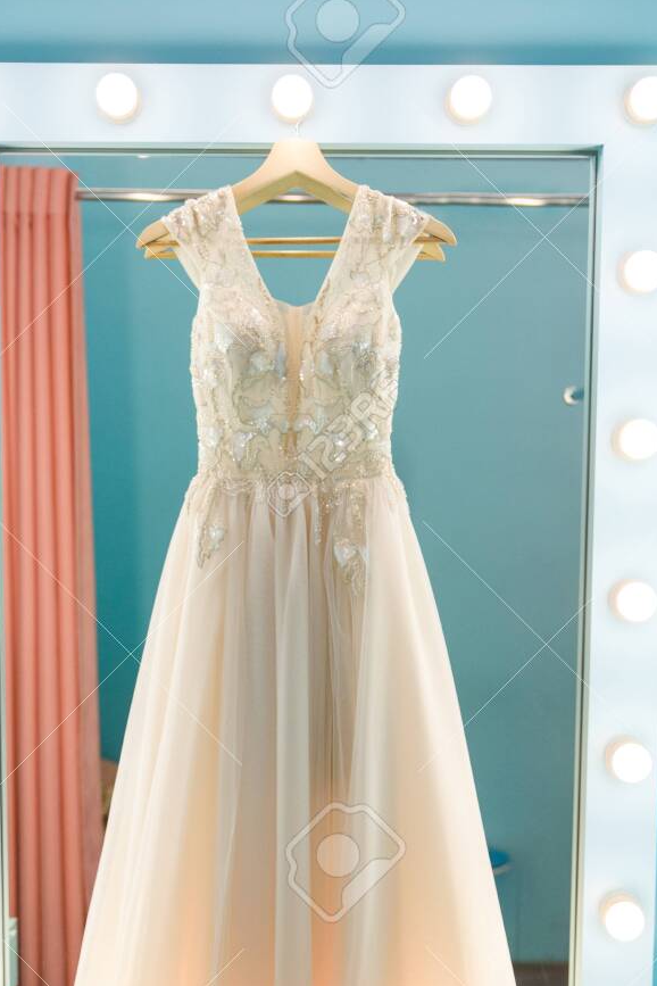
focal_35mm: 57
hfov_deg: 23.8
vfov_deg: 34.8
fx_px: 1560
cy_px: 645
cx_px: 298
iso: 1000
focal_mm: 38
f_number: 2.8
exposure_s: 1/160
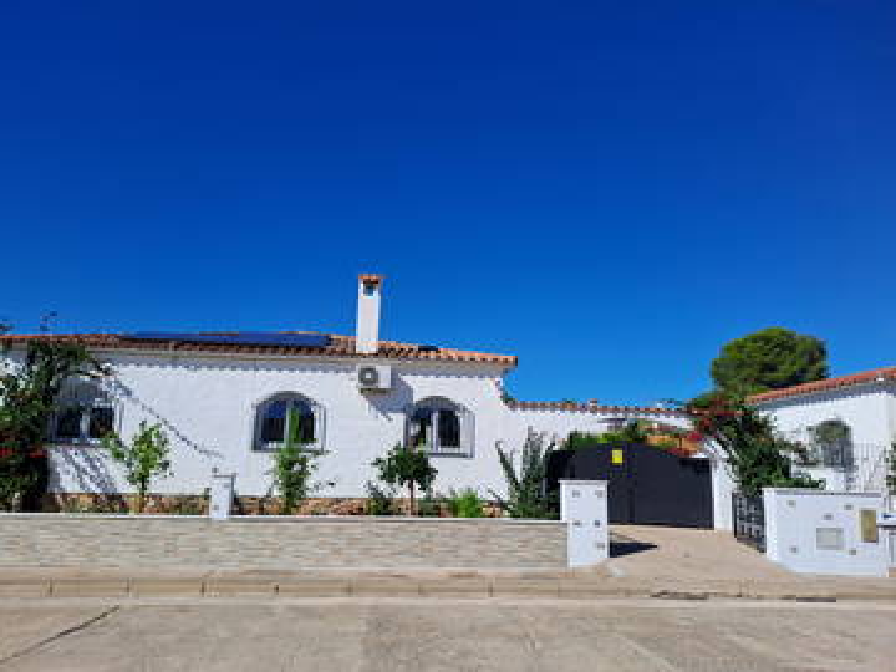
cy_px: 336
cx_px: 448
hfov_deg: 69.4
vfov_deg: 54.9
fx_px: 647
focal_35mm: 25
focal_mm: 4.65
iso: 32
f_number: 1.8
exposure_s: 1/2653
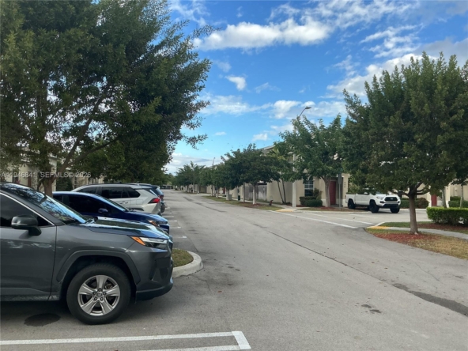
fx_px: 392
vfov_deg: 48.2
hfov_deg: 61.7
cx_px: 234
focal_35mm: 29
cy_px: 176
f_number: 1.8
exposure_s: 1/804
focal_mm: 3
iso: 25
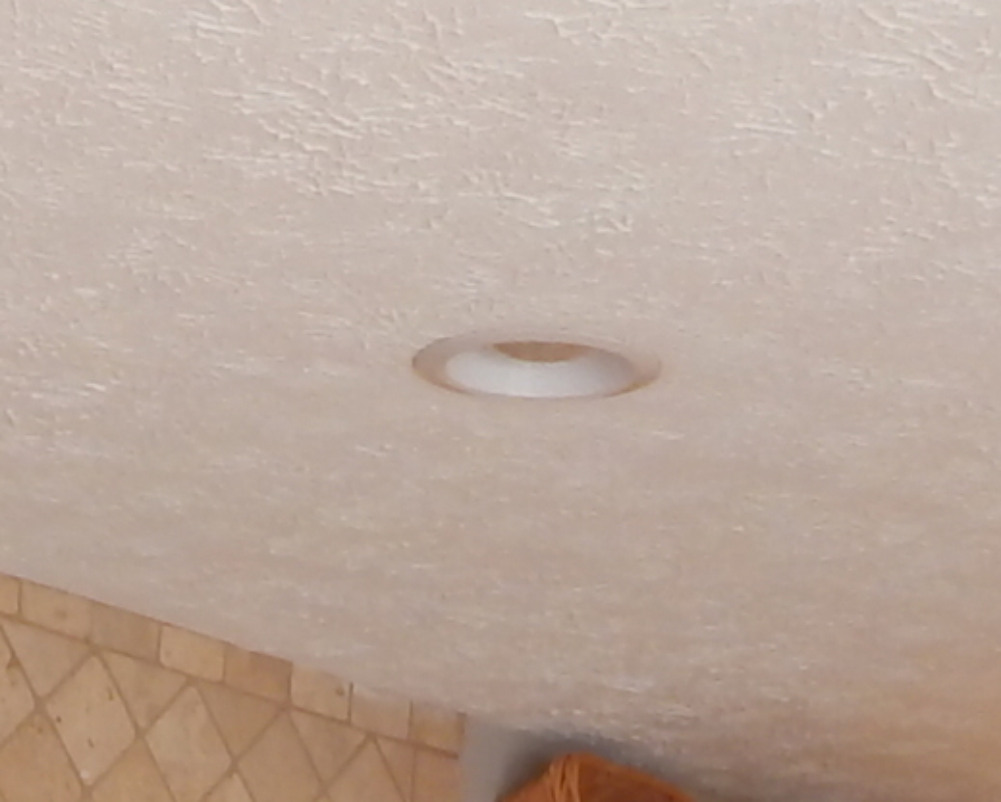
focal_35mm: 127
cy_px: 1791
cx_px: 471
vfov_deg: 10.7
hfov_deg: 15.1
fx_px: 3765
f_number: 3
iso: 125
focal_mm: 4
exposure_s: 1/30
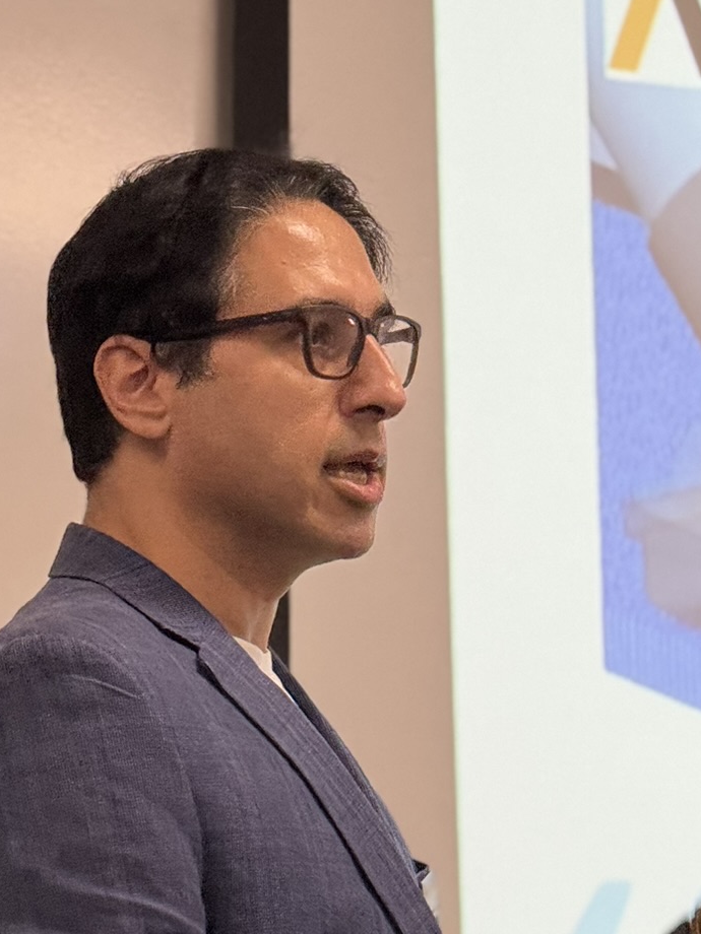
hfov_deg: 5.6
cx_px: 410
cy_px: 869
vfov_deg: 7.4
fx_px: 7209
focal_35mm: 267
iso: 250
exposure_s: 1/60
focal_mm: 15.66
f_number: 2.8
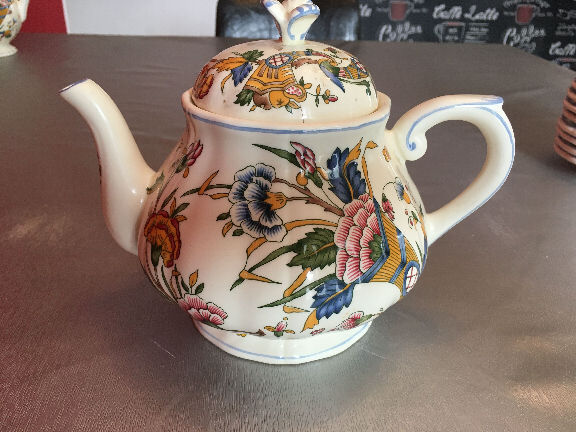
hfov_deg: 61.7
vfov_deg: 48.2
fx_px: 483
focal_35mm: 29
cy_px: 216
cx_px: 288
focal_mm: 4.15
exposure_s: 1/33
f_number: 2.2
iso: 40
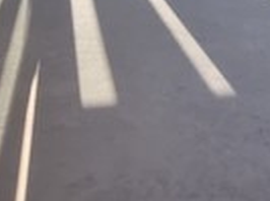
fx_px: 381
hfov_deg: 37.6
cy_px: -113
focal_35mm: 49
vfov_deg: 23.0
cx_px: 215
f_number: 2.2
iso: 50
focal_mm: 2.2
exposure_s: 1/100
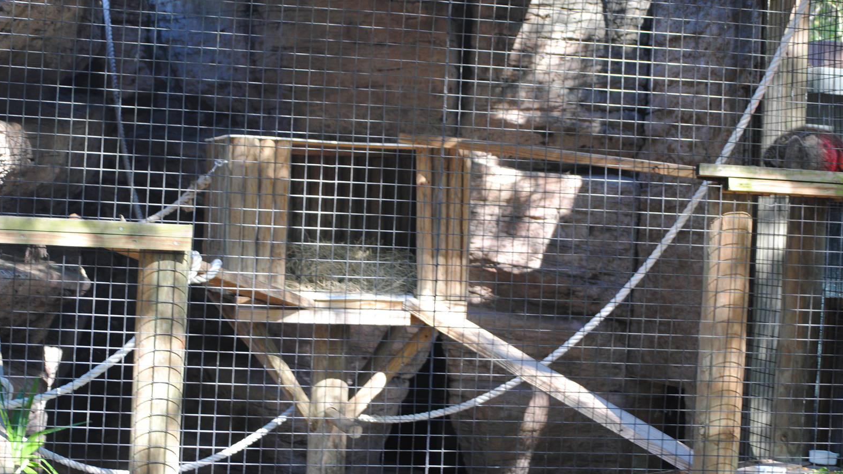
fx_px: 1957
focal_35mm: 88
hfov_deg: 24.3
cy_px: 216
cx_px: 419
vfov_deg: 13.8
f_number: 4
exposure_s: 1/60
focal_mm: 55
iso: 200
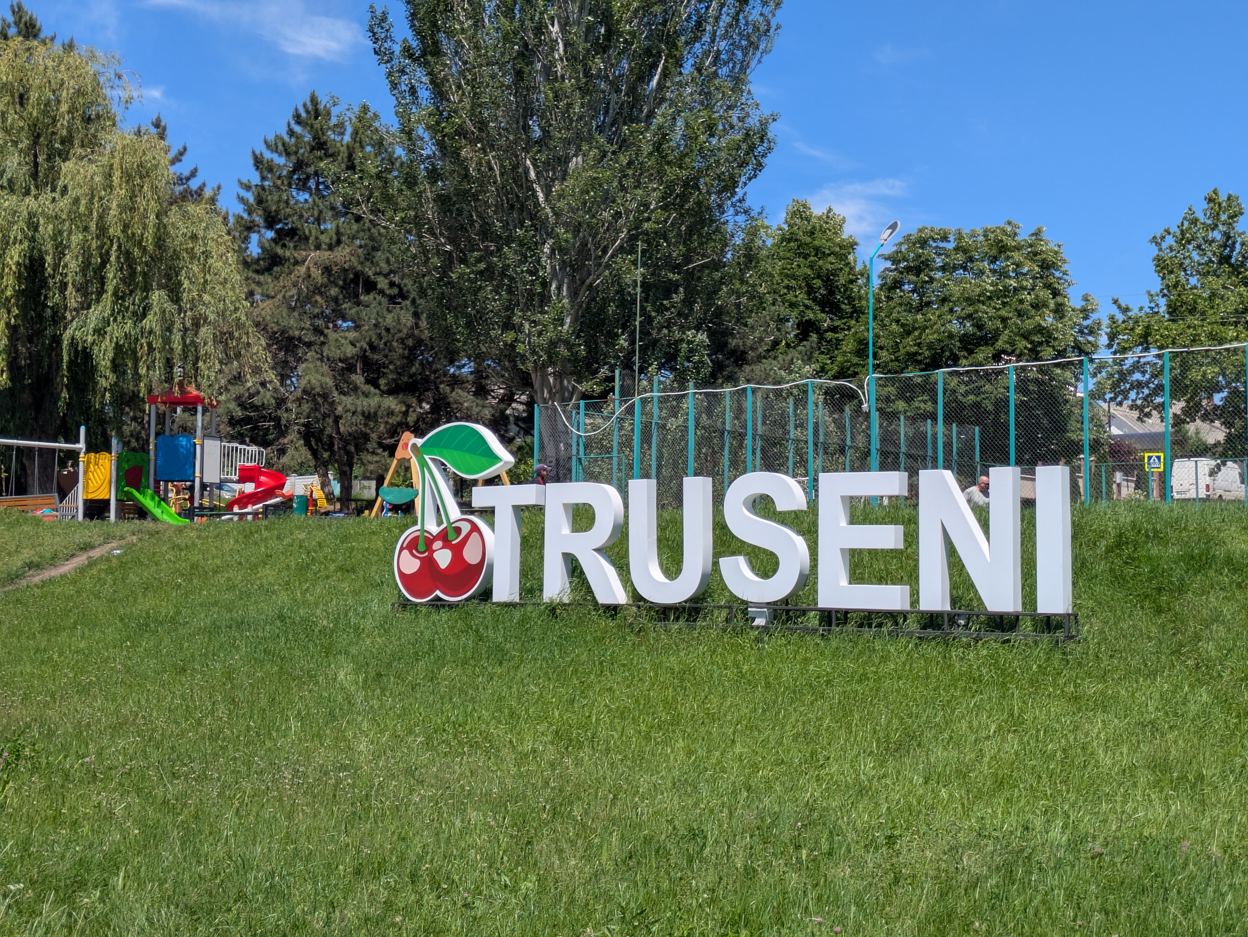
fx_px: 1839
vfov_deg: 28.6
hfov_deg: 37.5
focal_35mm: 51
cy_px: 468
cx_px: 624
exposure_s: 1/2604
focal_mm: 5.43
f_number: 1.89
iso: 45
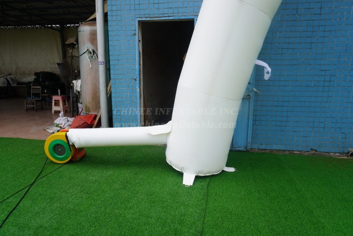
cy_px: 118
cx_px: 176
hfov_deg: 73.7
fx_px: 235
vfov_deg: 53.1
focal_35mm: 24
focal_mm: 16
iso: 100
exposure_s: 1/160
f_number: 10
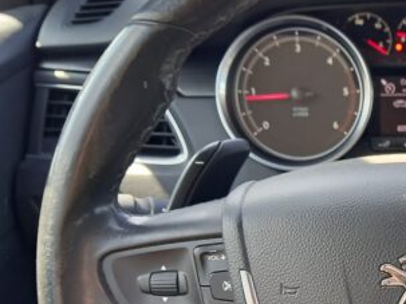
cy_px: 254
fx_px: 774
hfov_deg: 27.7
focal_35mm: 66
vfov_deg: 21.9
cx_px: 407
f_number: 2
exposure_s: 1/50
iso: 64
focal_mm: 4.6
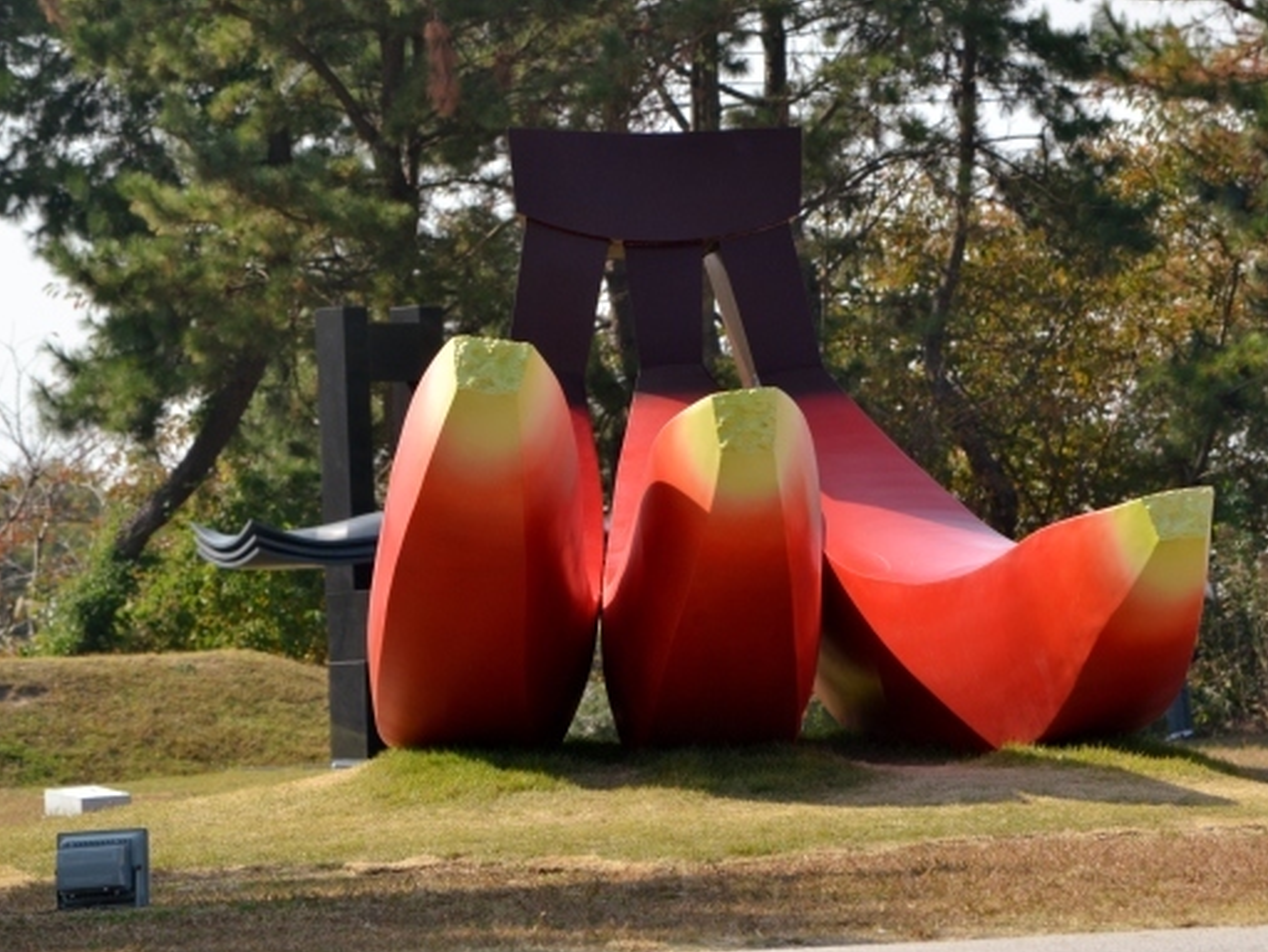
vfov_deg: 4.6
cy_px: 476
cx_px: 712
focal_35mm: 327
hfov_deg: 6.1
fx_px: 11987
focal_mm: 200
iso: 400
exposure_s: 1/320
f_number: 11
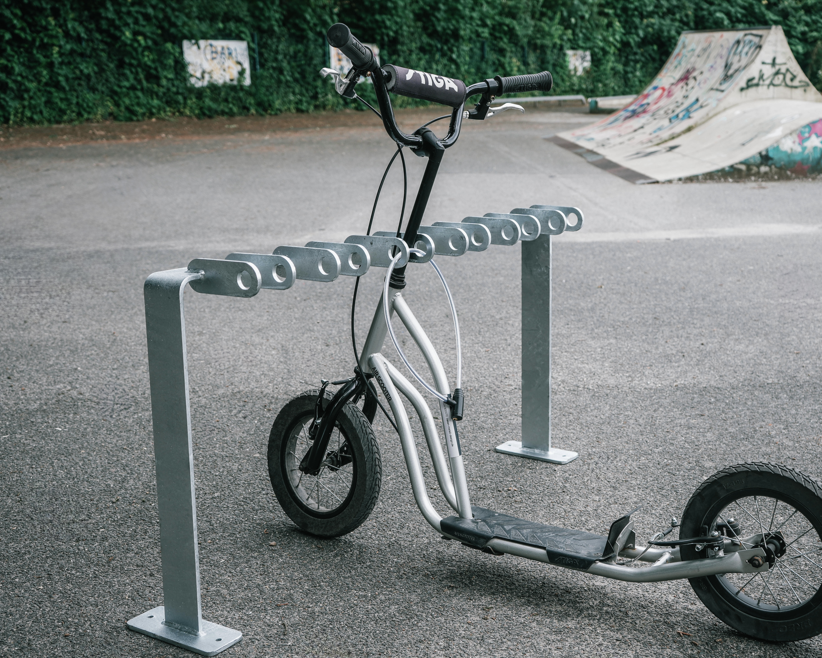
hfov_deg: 41.1
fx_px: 1095
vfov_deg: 33.4
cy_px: 338
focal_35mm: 45
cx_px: 472
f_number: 5.6
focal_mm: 36
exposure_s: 1/80
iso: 100
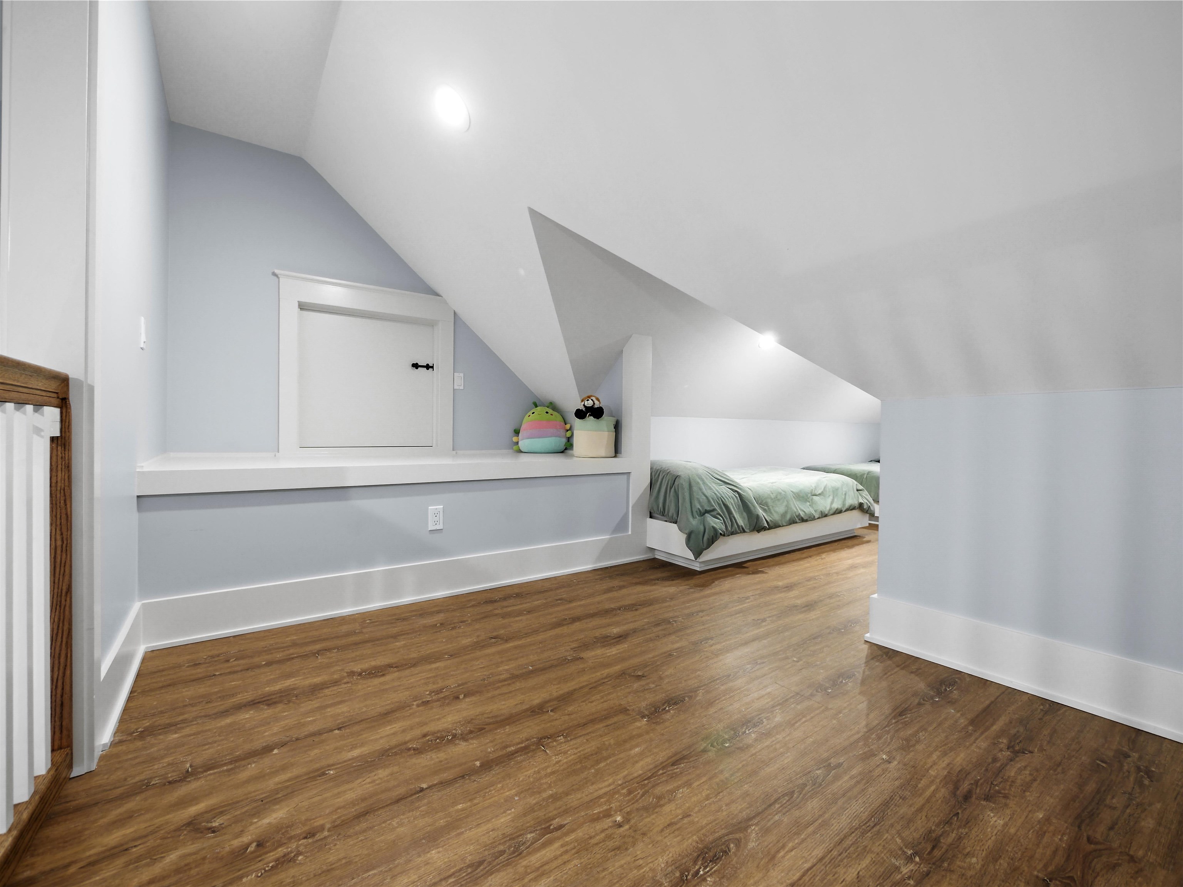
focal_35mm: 14
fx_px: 478
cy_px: 444
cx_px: 592
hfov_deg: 102.1
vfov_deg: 85.7
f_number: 4
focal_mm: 7
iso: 400
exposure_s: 1/6
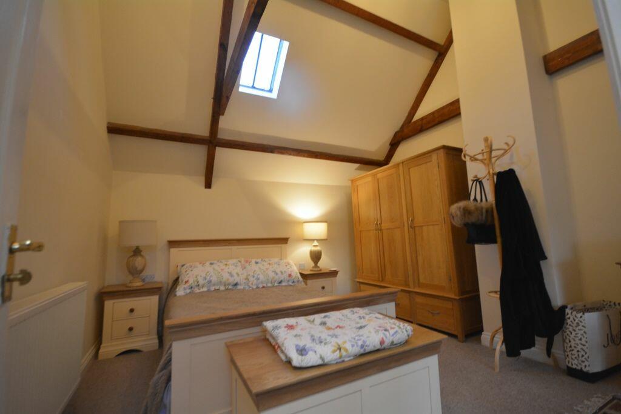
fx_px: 259
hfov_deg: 100.4
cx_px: 310
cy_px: 207
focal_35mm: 15
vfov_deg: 77.3
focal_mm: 10
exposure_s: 1/30
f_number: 4
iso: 1000
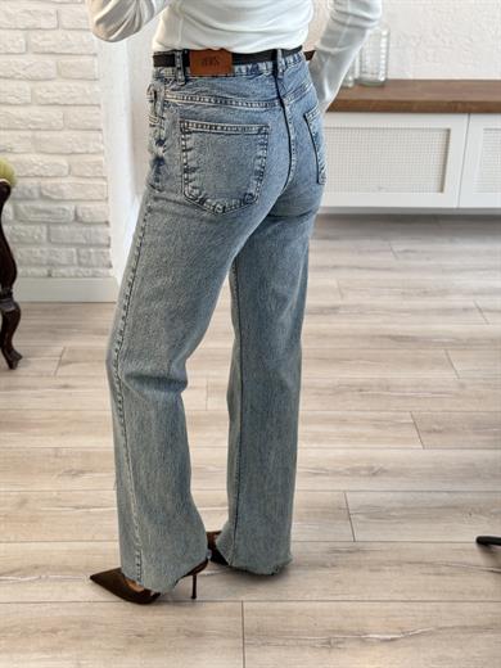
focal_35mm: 48
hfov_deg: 30.3
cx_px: 250
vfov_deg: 39.7
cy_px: 334
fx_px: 926
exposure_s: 1/105
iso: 100
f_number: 1.78
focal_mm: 6.76
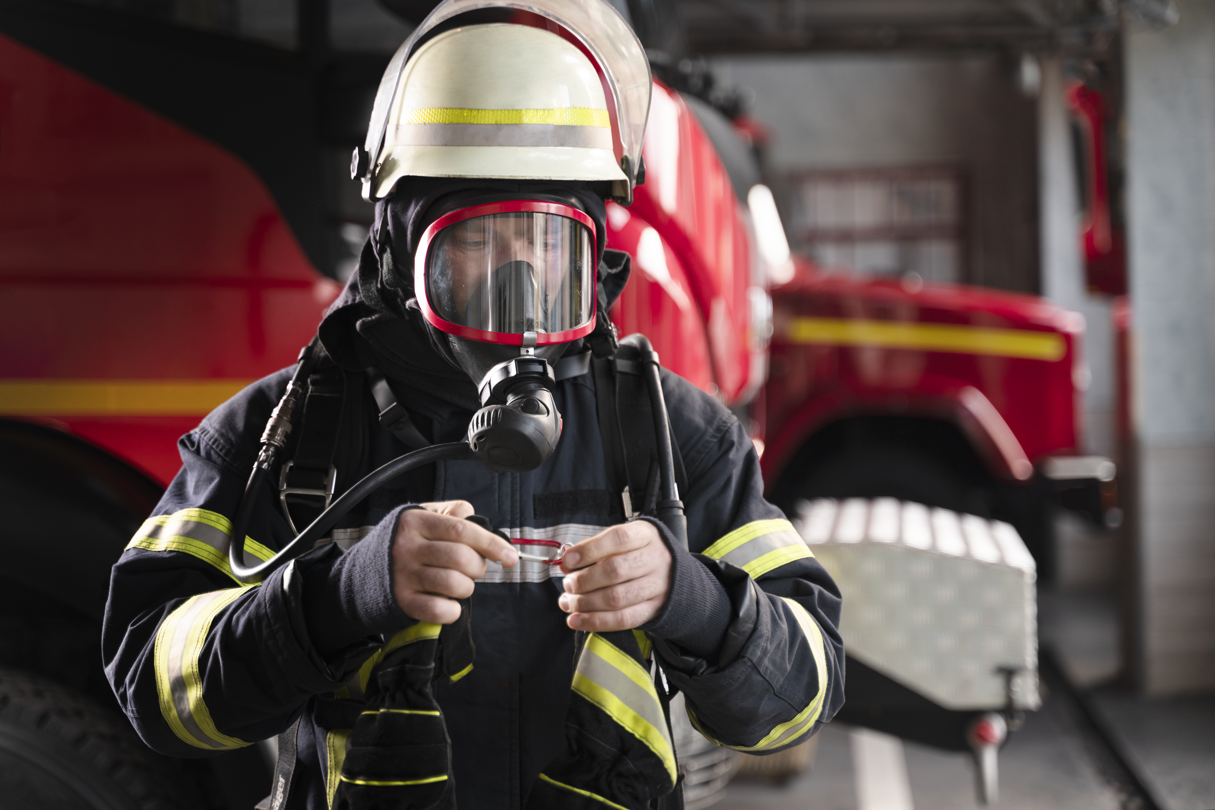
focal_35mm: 75
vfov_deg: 18.2
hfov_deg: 27.0
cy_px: 405
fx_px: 2531
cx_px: 608
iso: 200
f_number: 2.8
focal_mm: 75
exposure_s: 1/200
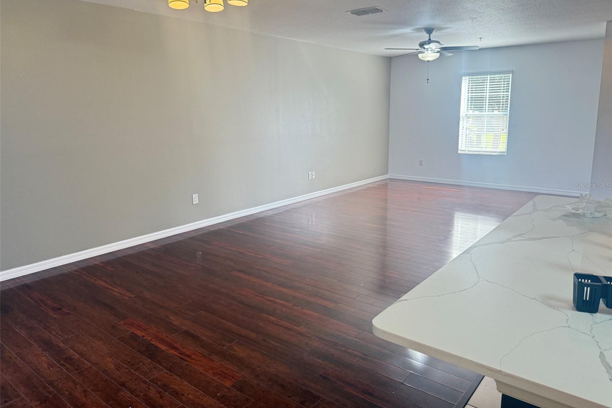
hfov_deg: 71.5
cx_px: 306
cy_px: 185
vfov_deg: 51.2
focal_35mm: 25
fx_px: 425
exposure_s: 1/120
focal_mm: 6.76
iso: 250
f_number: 1.78
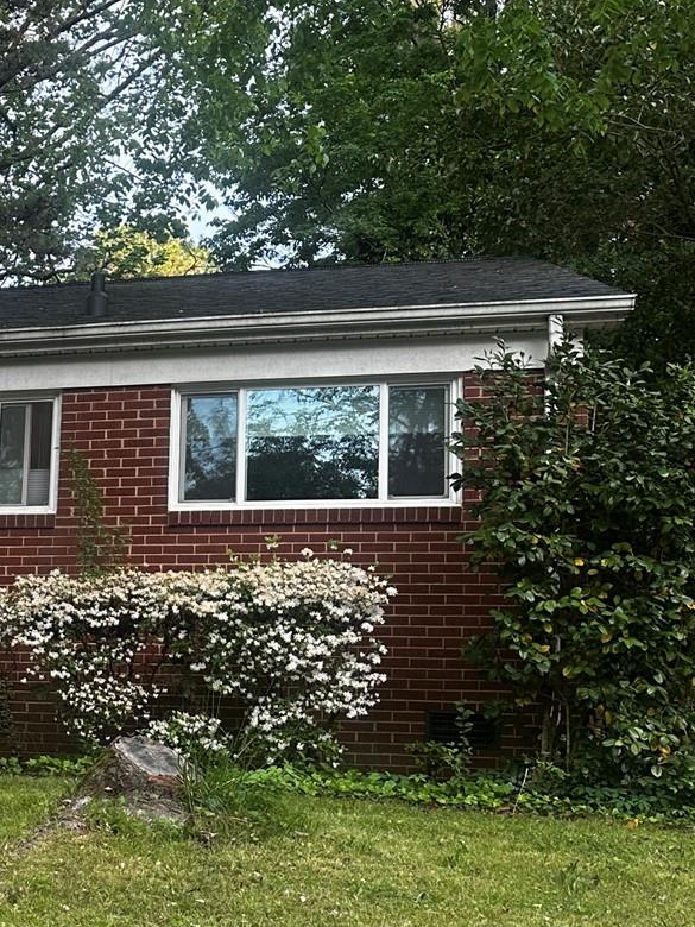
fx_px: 1687
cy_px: 652
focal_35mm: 63
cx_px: -418
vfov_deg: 30.4
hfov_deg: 19.5
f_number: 1.78
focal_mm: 6.86
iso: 64
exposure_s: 1/209
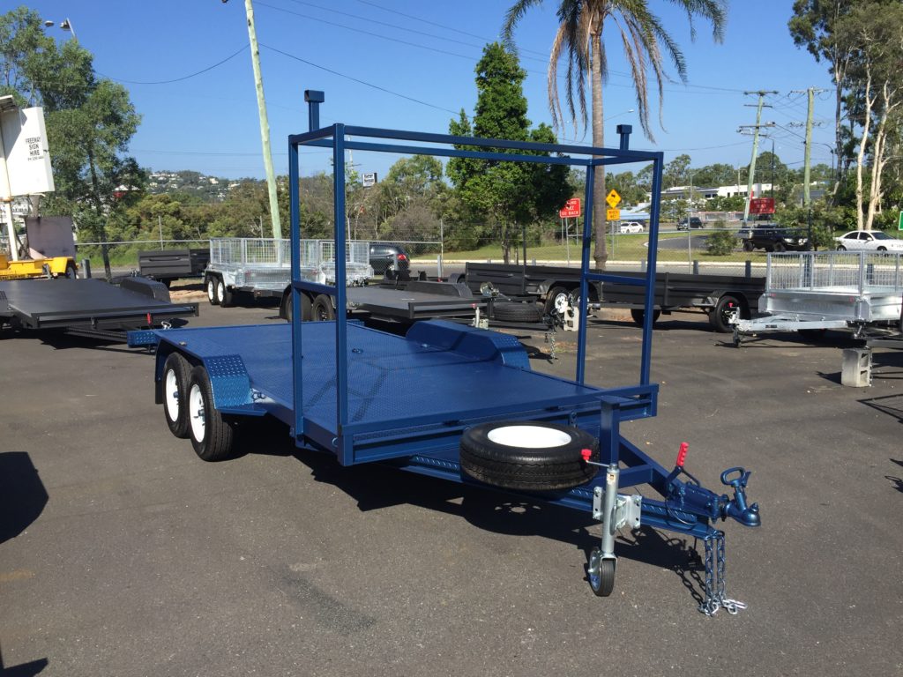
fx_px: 756
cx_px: 452
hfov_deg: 61.7
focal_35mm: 29
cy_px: 338
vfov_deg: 48.2
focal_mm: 4.15
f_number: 2.2
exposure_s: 1/2083
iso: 32
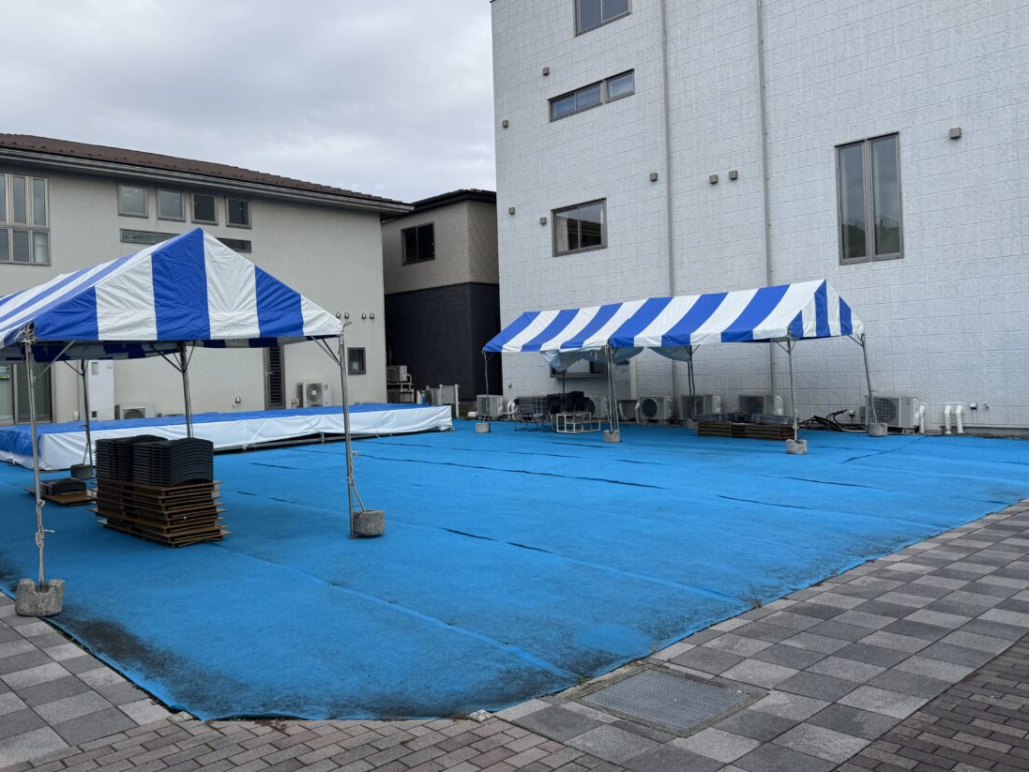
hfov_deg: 63.1
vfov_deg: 49.7
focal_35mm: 28
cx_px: 433
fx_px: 832
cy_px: 372
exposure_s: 1/2959
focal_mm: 6.76
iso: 80
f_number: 1.78
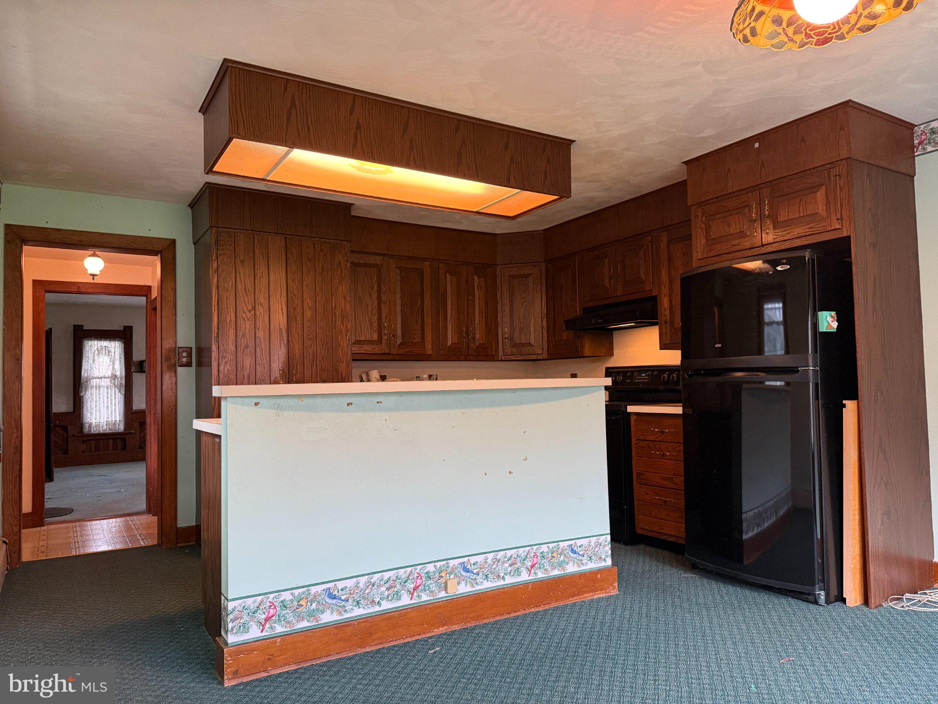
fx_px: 650
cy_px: 352
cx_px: 469
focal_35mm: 24
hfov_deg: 71.6
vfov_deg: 56.8
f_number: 1.78
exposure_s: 1/60
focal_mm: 6.76
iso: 320
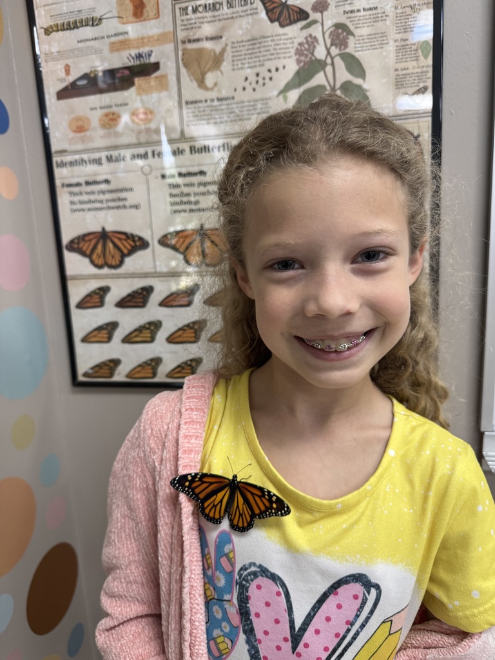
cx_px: 248
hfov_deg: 56.8
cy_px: 330
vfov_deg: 71.6
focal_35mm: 24
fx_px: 458
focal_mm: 6.76
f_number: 1.78
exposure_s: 1/60
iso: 250
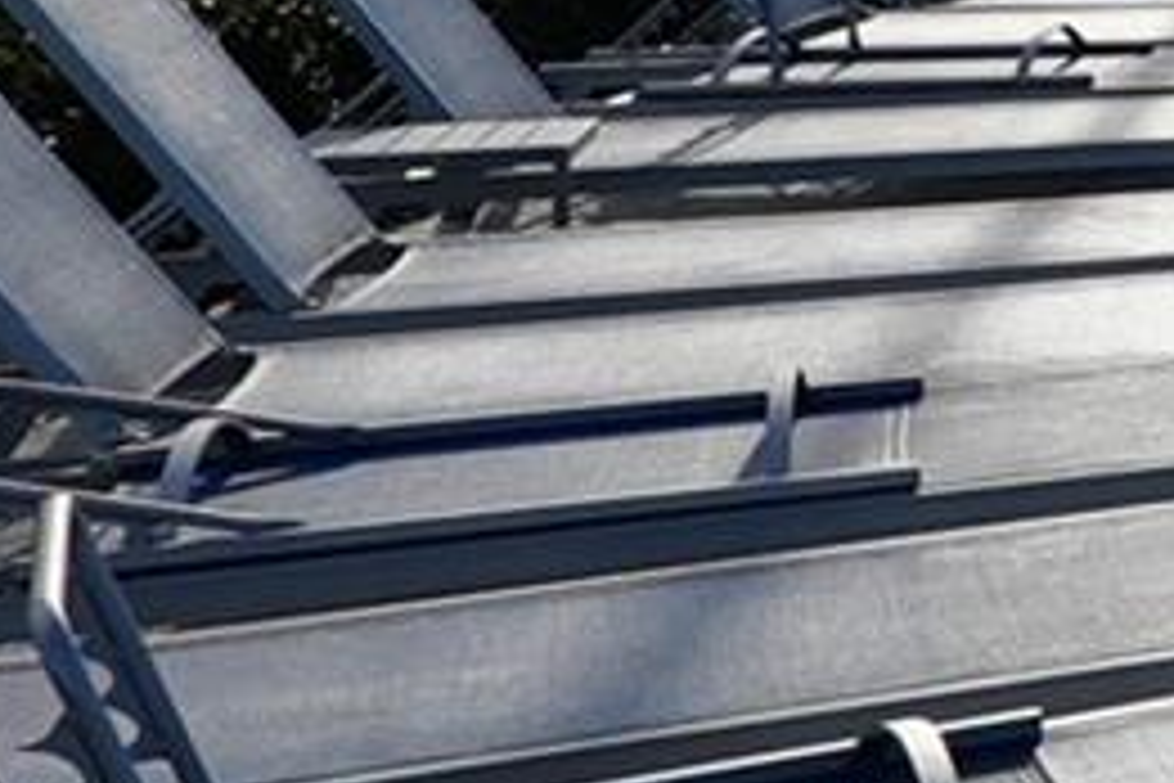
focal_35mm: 98
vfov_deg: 13.4
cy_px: -241
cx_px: 3428
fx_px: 3196
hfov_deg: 11.8
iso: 80
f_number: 5
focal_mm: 11
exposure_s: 1/640
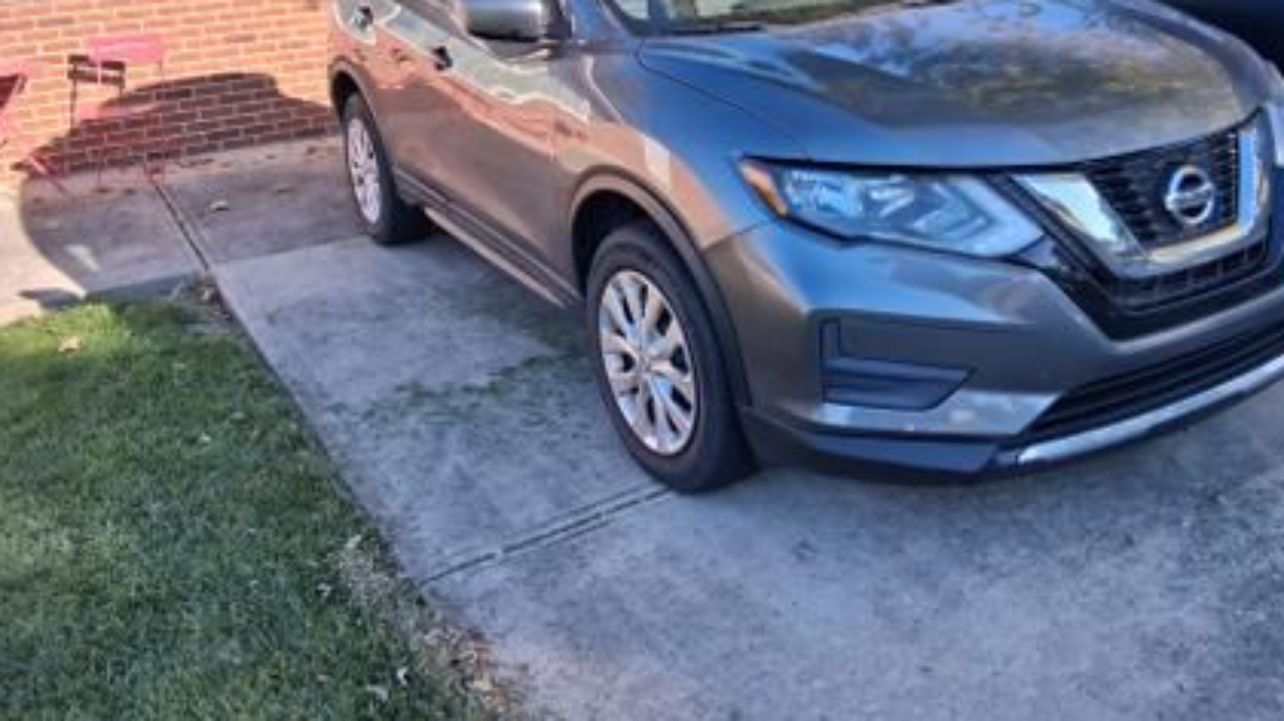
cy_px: 226
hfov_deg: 57.9
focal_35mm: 34
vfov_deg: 34.2
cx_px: 706
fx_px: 1157
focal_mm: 3.98
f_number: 1.8
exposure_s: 1/190
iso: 25
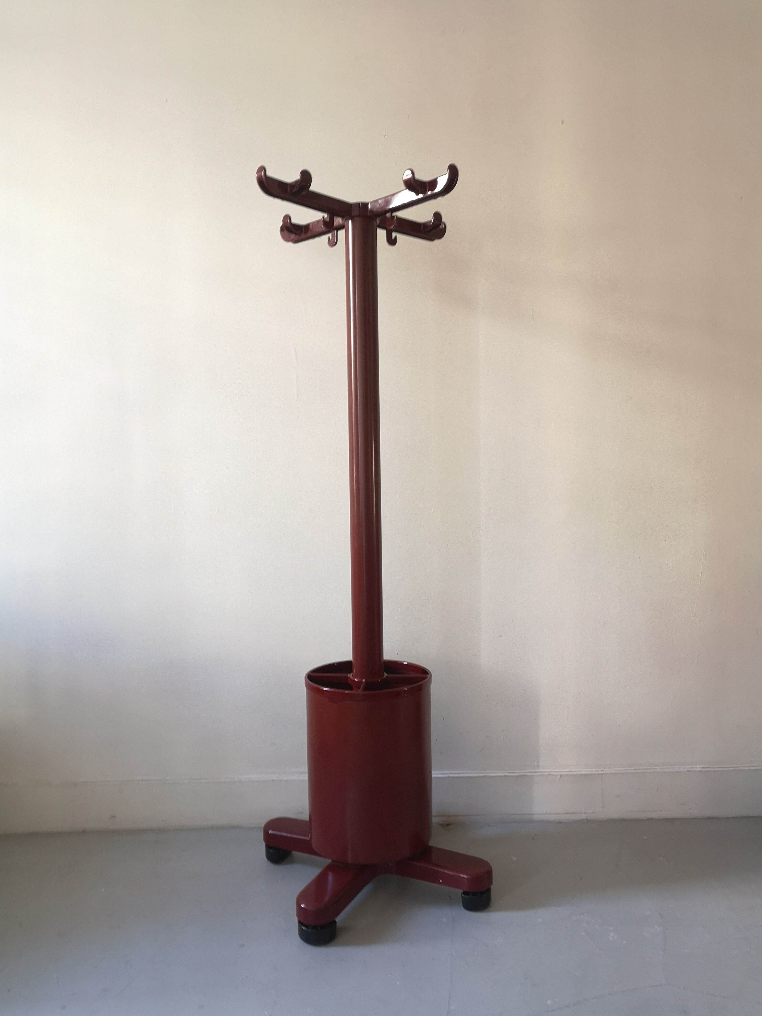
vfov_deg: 65.3
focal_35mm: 27
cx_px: 381
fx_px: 792
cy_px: 508
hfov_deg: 51.4
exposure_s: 1/33.3
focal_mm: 3.95
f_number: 1.8
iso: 200
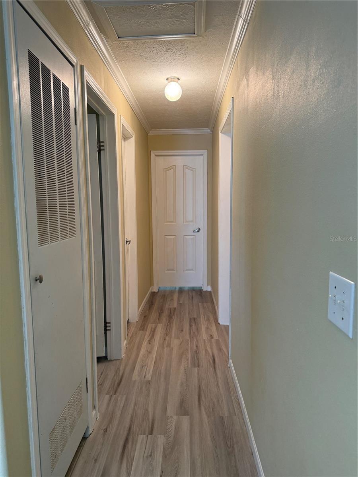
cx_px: 179
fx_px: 331
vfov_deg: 71.6
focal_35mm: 24
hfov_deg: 56.8
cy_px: 238
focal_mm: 6.76
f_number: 1.78
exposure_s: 1/60
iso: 200
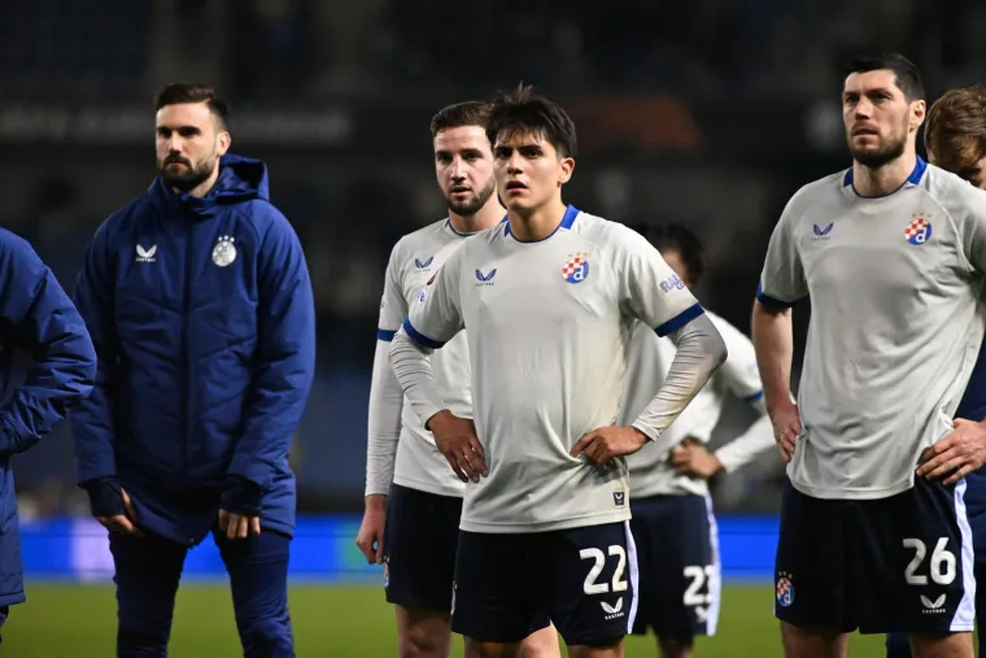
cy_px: 329
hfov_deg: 6.9
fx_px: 8218
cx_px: 493
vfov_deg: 4.6
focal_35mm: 300
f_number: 4
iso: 5000
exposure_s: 1/1250
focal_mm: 300
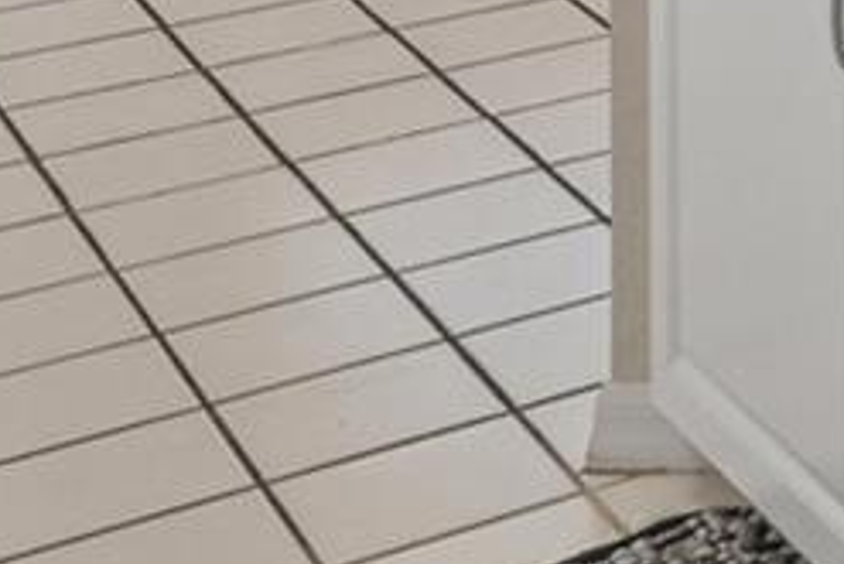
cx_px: 2142
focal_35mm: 126
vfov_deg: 9.3
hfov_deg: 12.2
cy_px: -954
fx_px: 2961
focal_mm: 13
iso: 320
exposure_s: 1
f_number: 8
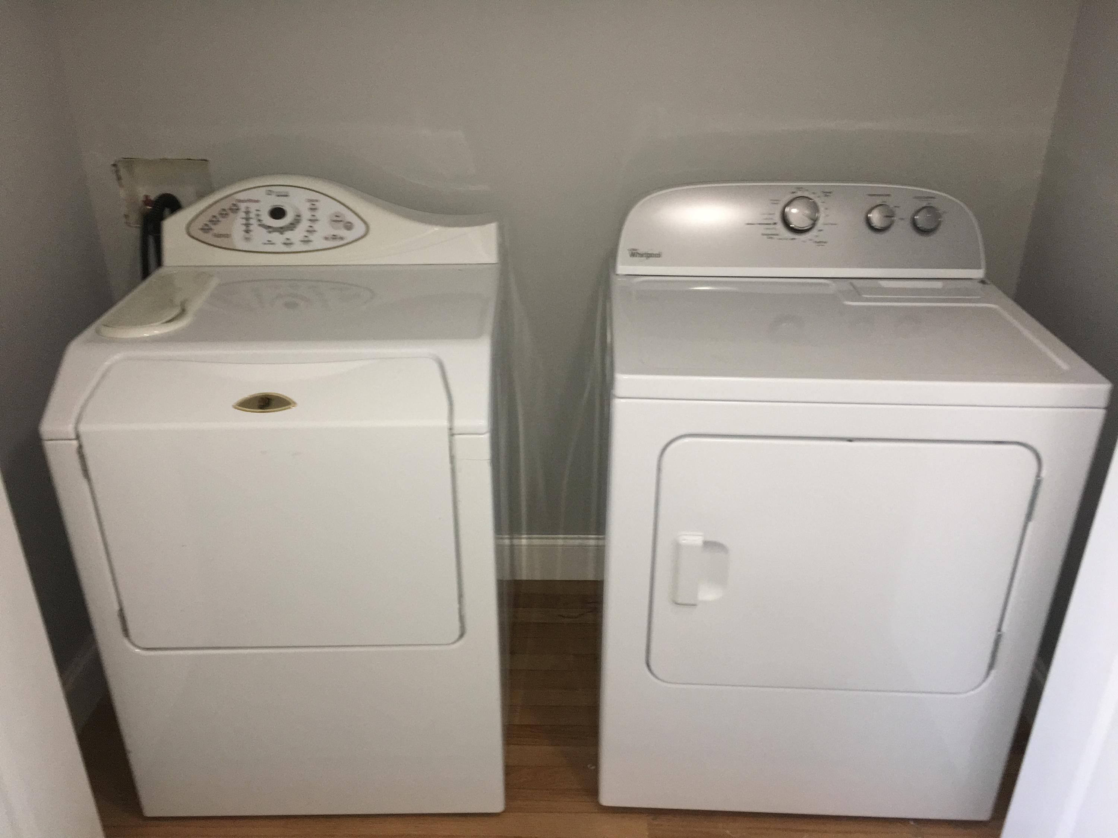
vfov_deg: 48.2
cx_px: 559
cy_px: 419
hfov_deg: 61.7
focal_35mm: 29
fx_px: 937
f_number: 2.2
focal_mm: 4.15
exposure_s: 1/24
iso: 100
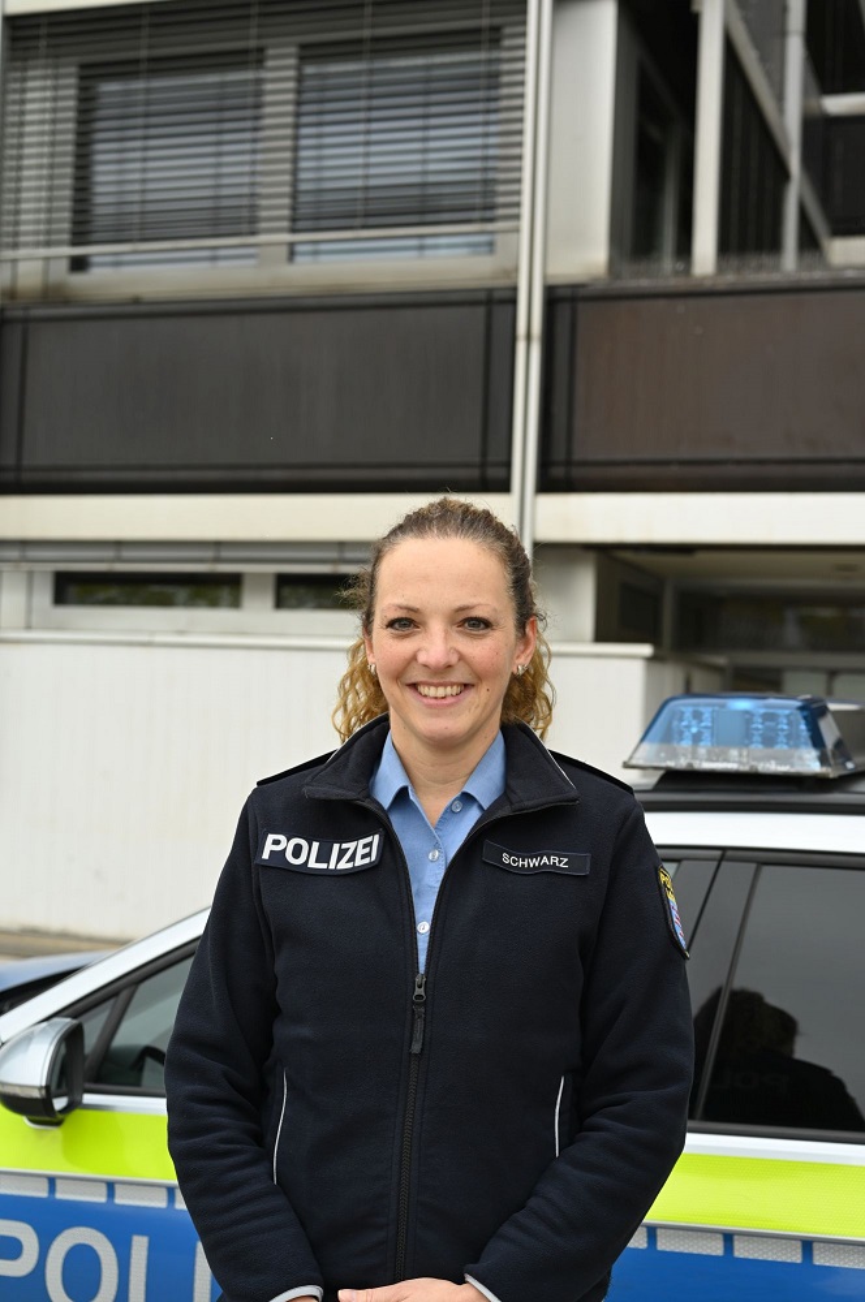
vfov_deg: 39.6
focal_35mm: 50
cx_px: 432
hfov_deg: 26.9
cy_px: 651
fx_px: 1807
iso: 200
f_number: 5
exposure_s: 1/250
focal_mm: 50
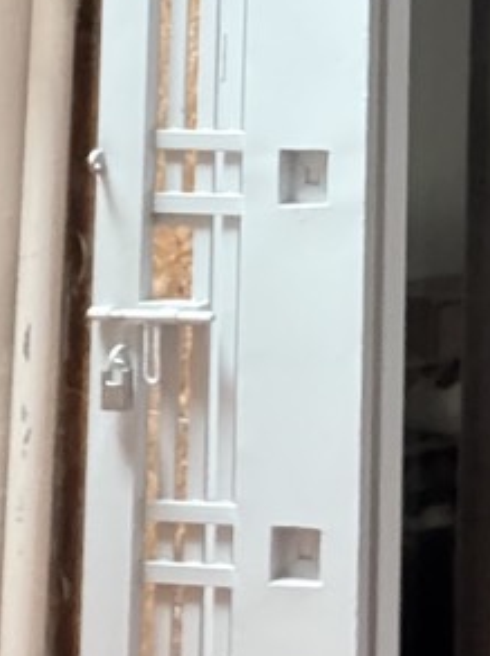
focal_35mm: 105
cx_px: 747
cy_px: -175
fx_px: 1986
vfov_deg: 17.7
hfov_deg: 13.2
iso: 1000
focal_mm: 2.71
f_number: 1.9
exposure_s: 1/15
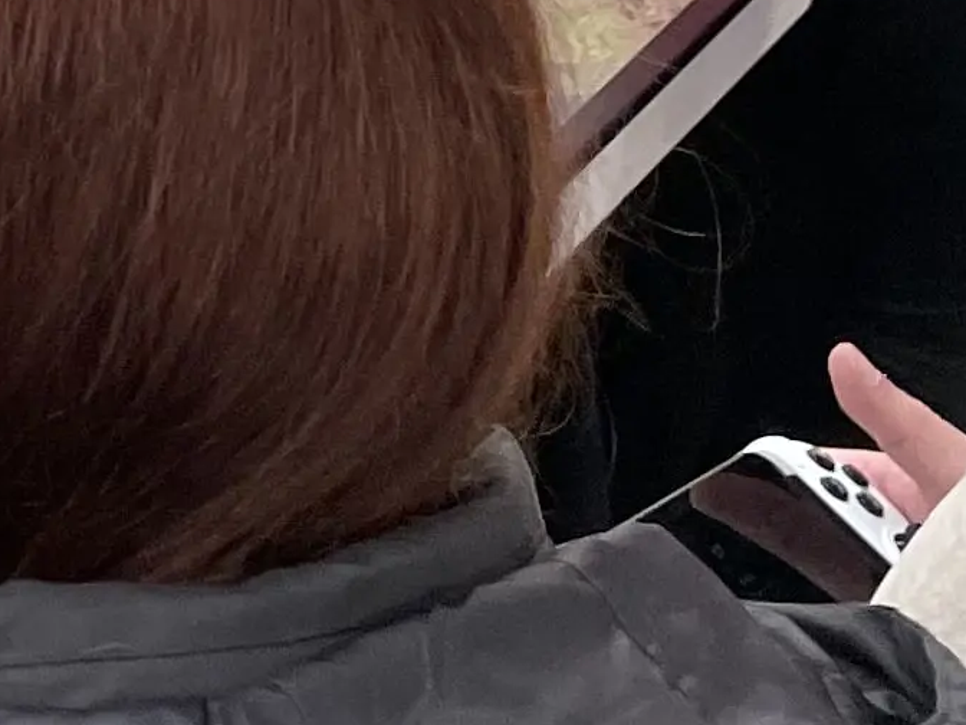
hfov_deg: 11.0
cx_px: -1226
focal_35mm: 156
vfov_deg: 9.3
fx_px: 4353
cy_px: -355
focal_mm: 4.2
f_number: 1.6
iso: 64
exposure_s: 1/121
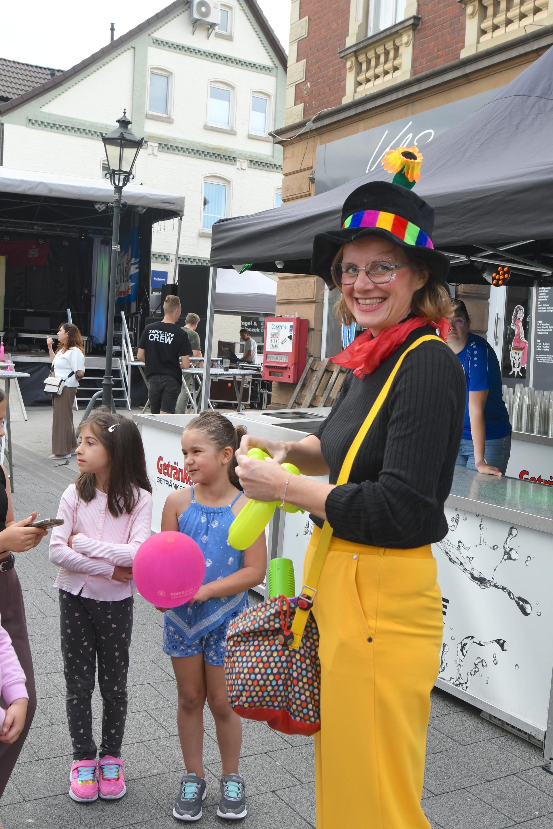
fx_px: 829
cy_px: 414
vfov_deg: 53.1
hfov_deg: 36.9
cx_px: 276
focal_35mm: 36
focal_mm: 24
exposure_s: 1/200
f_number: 7.1
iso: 320
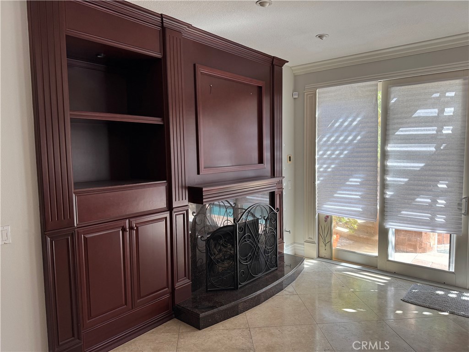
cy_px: 176
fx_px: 325
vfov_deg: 56.8
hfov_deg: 71.6
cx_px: 234
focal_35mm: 24
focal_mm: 6.76
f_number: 1.78
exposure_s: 1/121
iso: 125
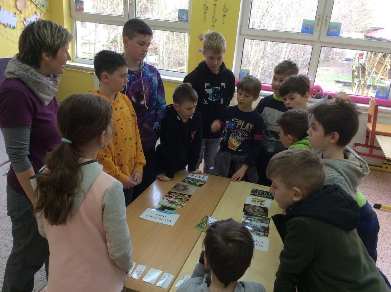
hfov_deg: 56.9
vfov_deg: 44.0
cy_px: 146
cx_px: 196
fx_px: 361
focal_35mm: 32
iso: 40
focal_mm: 3.3
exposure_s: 1/50
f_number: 2.4
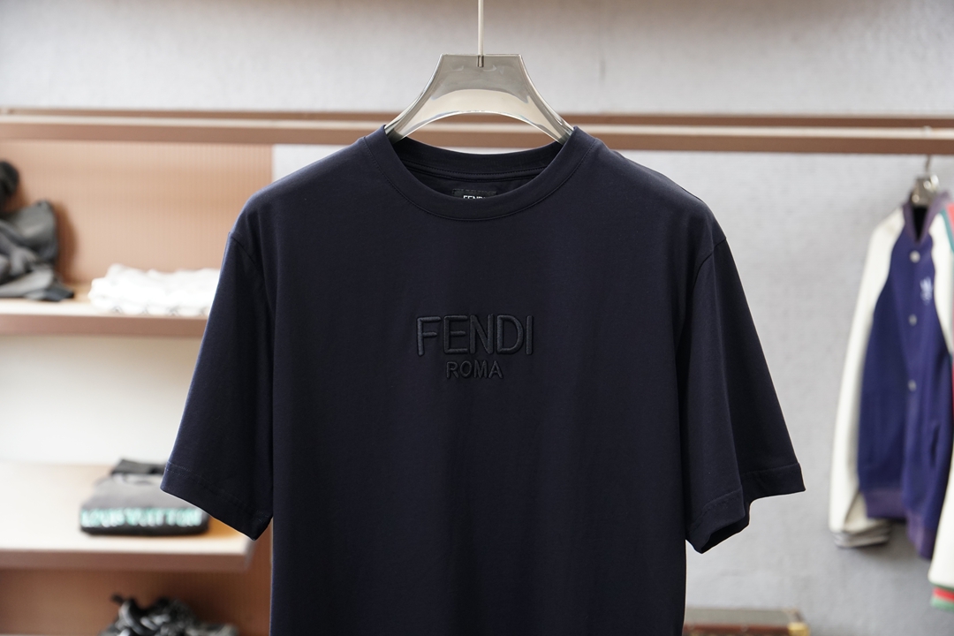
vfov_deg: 18.2
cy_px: 318
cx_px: 477
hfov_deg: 27.0
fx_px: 1987
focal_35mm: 75
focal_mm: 50
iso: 640
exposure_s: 1/125
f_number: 4
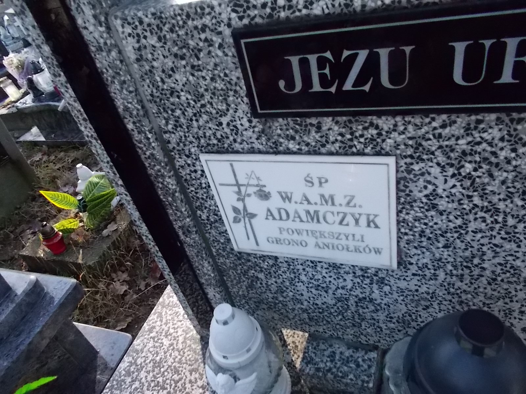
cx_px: 263
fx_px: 395
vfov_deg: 53.1
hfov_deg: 67.3
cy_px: 197
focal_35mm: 26
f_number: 8
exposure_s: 1/80
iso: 400
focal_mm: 4.6
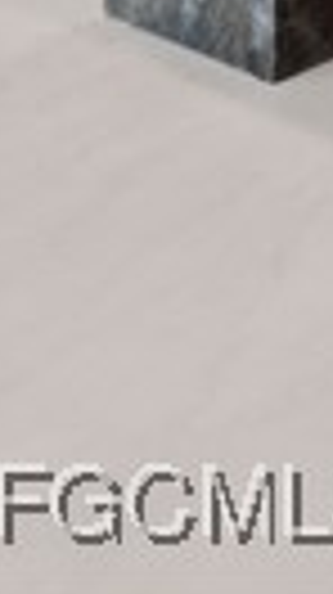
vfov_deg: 11.1
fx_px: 2125
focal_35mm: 135
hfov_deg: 4.5
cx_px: 2268
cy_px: -1125
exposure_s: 1/15
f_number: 7.1
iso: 200
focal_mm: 8
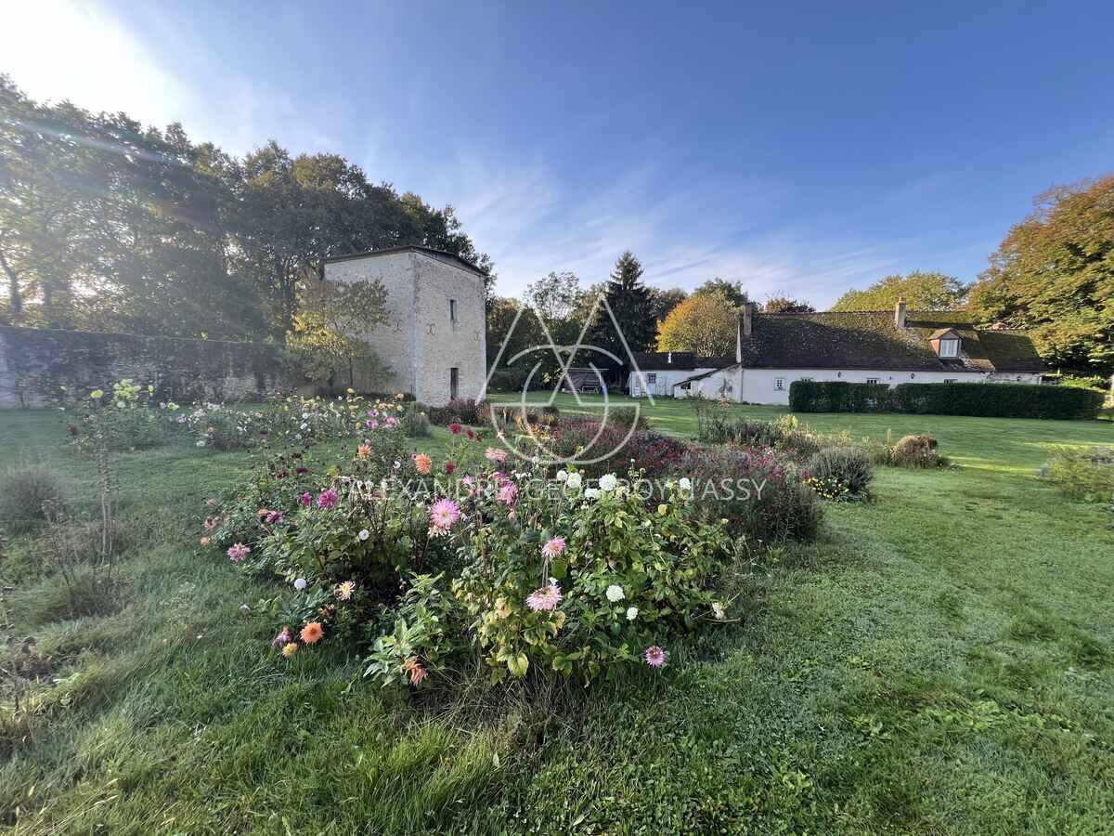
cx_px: 557
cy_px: 418
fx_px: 418
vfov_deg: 89.9
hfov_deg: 106.2
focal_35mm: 13
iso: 32
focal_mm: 1.57
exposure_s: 1/201
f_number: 1.8
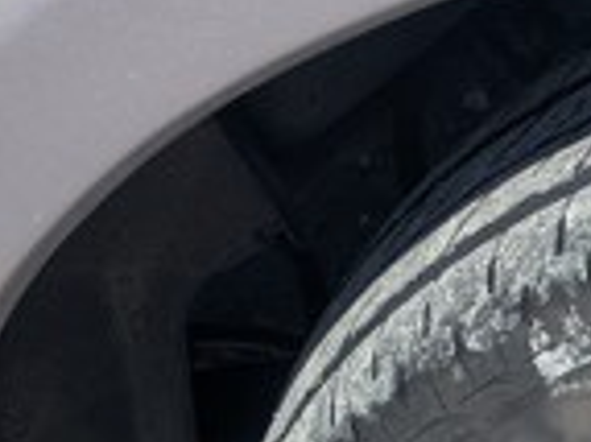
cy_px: 723
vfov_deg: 10.1
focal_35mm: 140
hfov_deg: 12.8
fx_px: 2388
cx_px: 1052
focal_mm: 5.43
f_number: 1.89
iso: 49
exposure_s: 1/3745
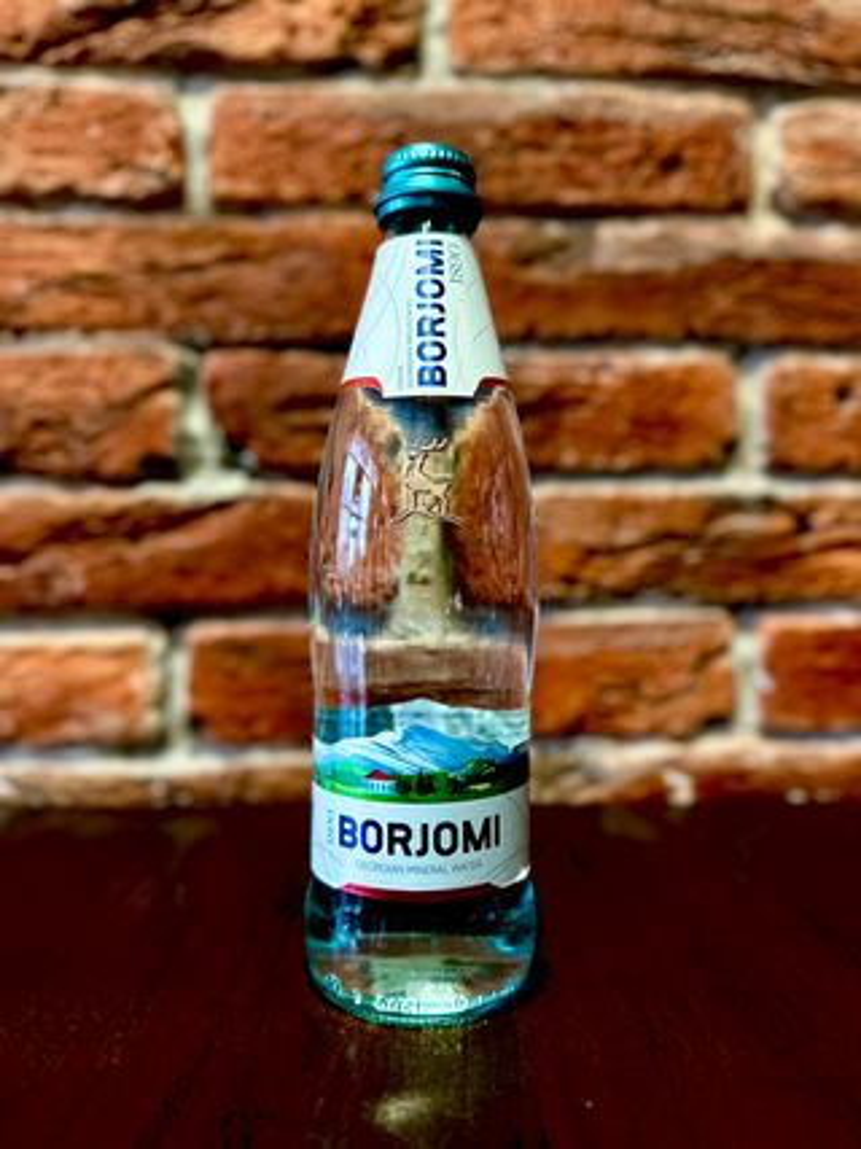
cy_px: 574
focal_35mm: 24
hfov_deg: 56.8
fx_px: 796
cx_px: 430
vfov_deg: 71.6
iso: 500
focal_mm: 6.86
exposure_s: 1/50
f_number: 1.78
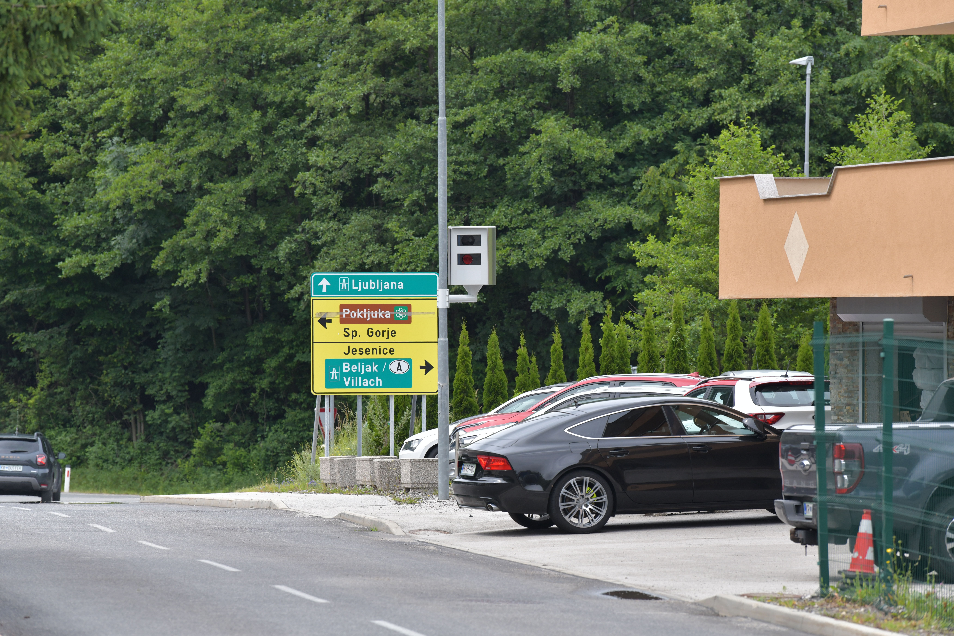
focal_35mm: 200
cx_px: 477
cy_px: 318
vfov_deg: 6.9
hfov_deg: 10.3
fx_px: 5300
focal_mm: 200
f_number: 5
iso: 640
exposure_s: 1/2500
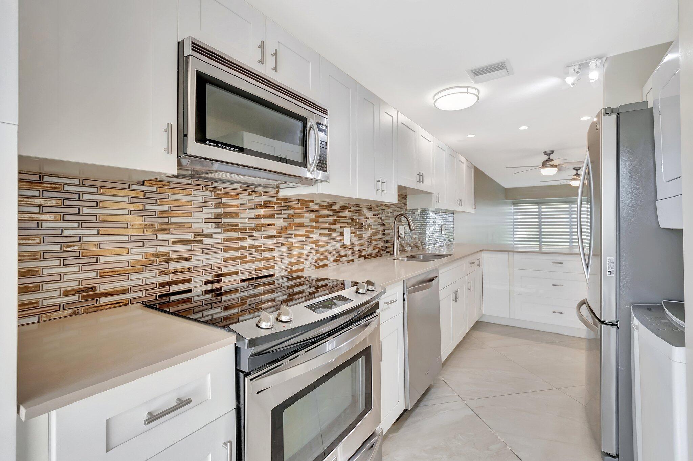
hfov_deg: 100.4
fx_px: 289
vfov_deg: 77.3
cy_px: 230
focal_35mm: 15
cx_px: 346
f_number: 8
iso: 640
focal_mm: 10
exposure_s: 1/15
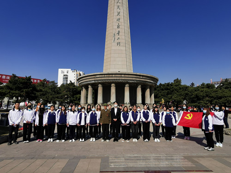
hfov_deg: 79.0
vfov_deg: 63.4
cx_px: 116
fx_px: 140
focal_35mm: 21
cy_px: 86
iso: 50
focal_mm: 2.26
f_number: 2.2
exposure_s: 1/1984
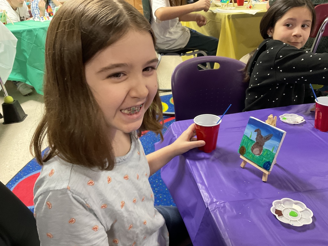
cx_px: 164
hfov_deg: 61.7
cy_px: 123
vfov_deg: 48.2
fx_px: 275
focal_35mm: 29
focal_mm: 3
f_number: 1.8
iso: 320
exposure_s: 1/30
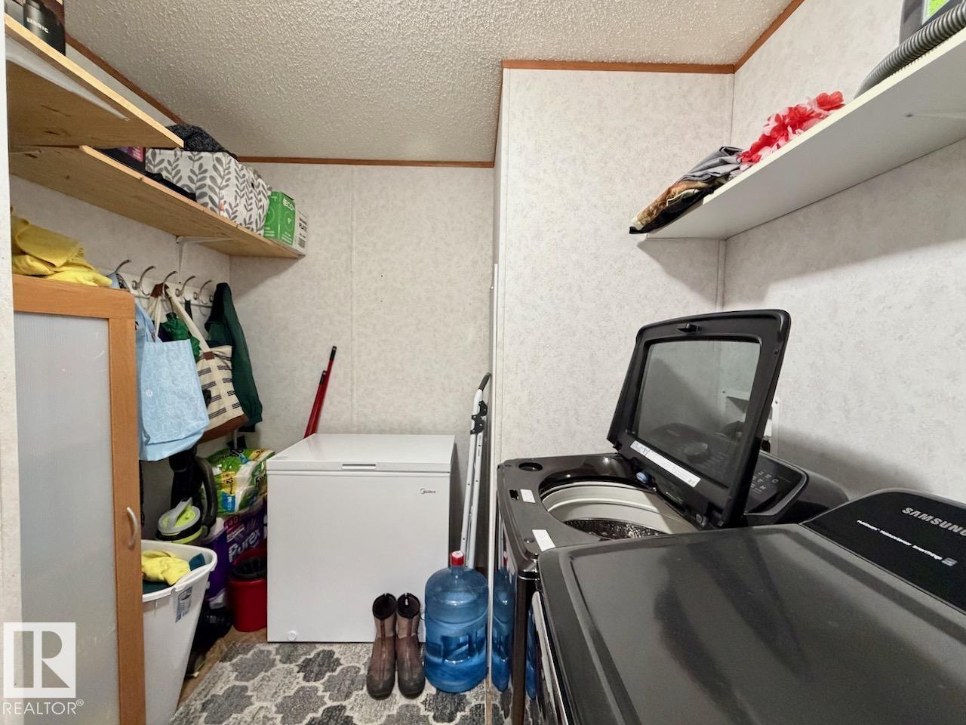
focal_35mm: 14
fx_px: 391
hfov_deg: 102.1
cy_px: 362
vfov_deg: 85.7
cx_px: 483
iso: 500
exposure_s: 1/60
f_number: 2.2
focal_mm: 2.22
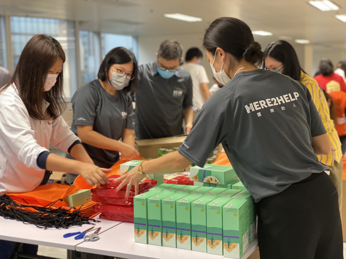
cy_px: 130
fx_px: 520
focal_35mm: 52
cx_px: 173
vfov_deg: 28.0
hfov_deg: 36.8
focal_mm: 6
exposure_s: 1/33
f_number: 2
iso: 200
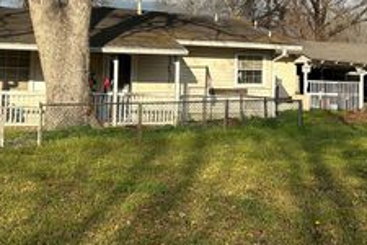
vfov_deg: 22.2
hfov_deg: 32.9
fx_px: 612
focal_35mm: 60
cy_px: 40
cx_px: 263
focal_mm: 5.7
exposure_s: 1/3257
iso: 50
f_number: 1.5
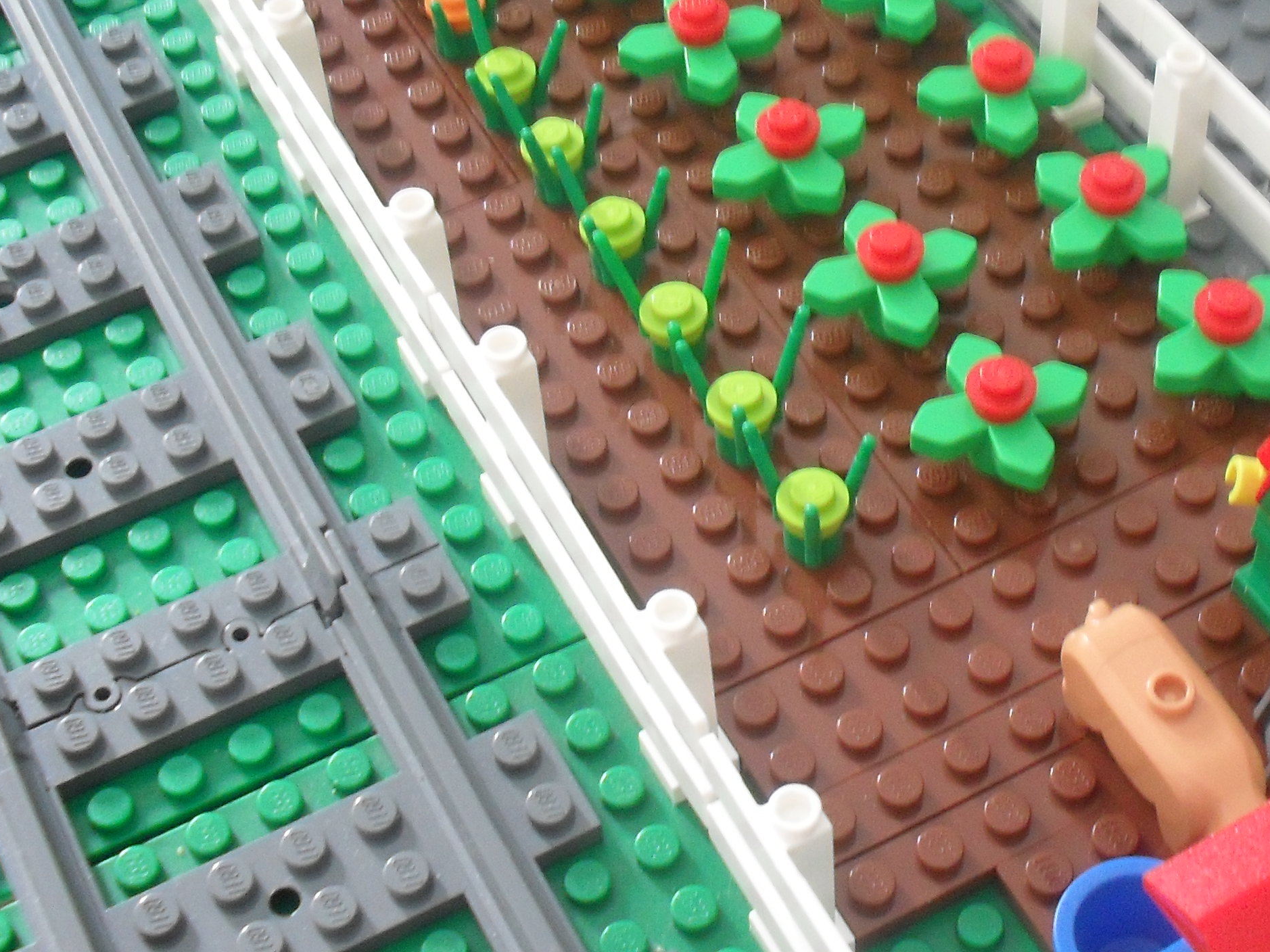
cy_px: 189
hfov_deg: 28.2
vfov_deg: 21.3
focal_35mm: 68
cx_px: 937
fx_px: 2494
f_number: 3.2
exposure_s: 1/2
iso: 200
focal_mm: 6.3
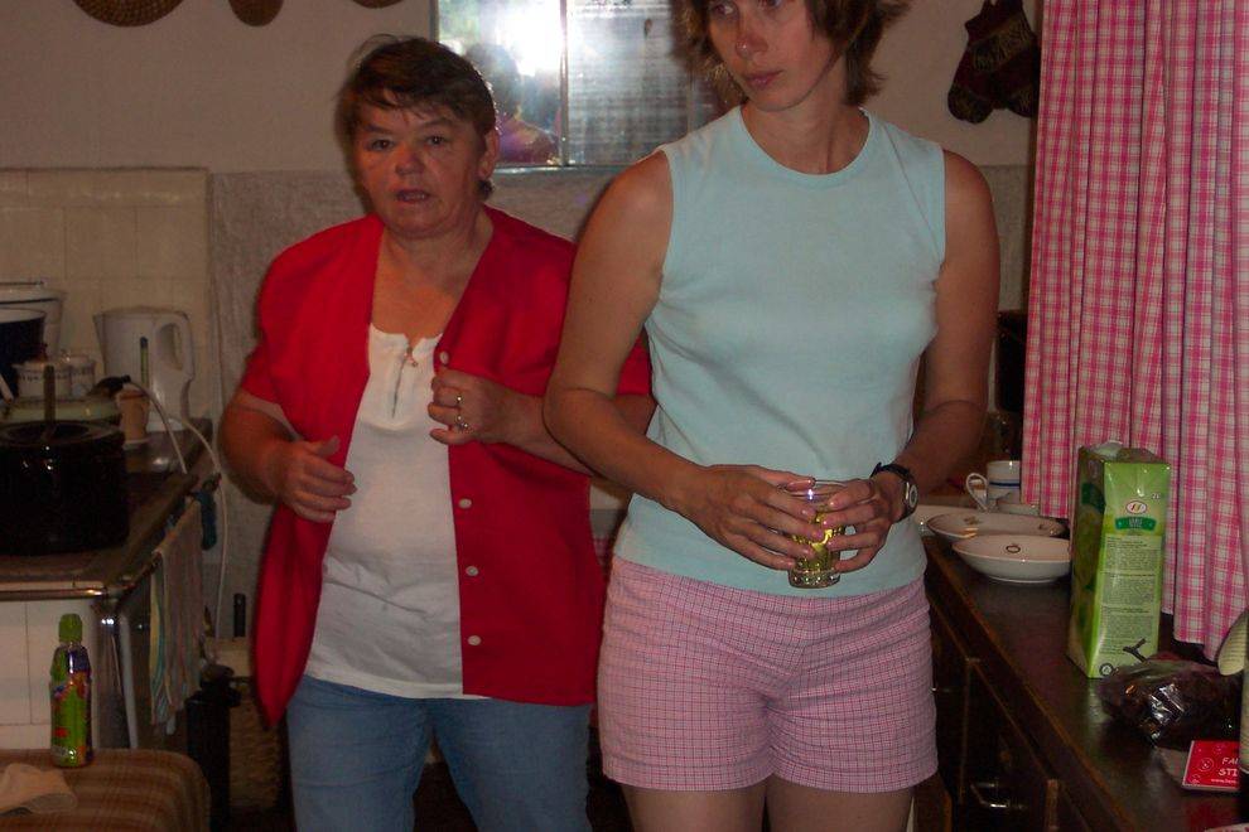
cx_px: 624
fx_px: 2637
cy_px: 416
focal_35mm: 76
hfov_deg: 26.7
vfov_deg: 17.9
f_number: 4
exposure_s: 1/60
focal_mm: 16
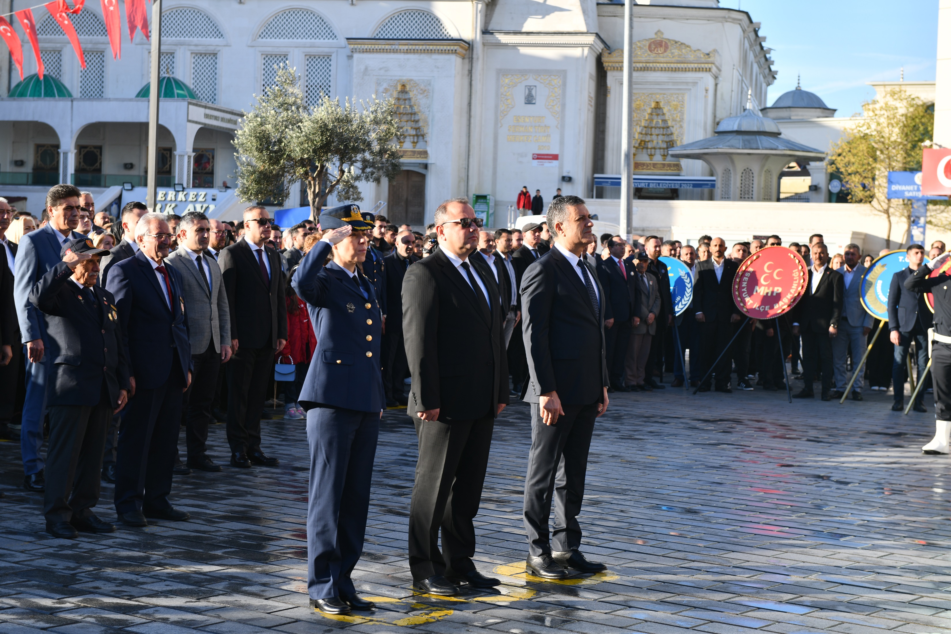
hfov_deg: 28.8
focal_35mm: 70
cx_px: 476
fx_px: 1849
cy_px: 317
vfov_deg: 19.5
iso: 100
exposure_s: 1/250
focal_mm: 70
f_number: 6.3
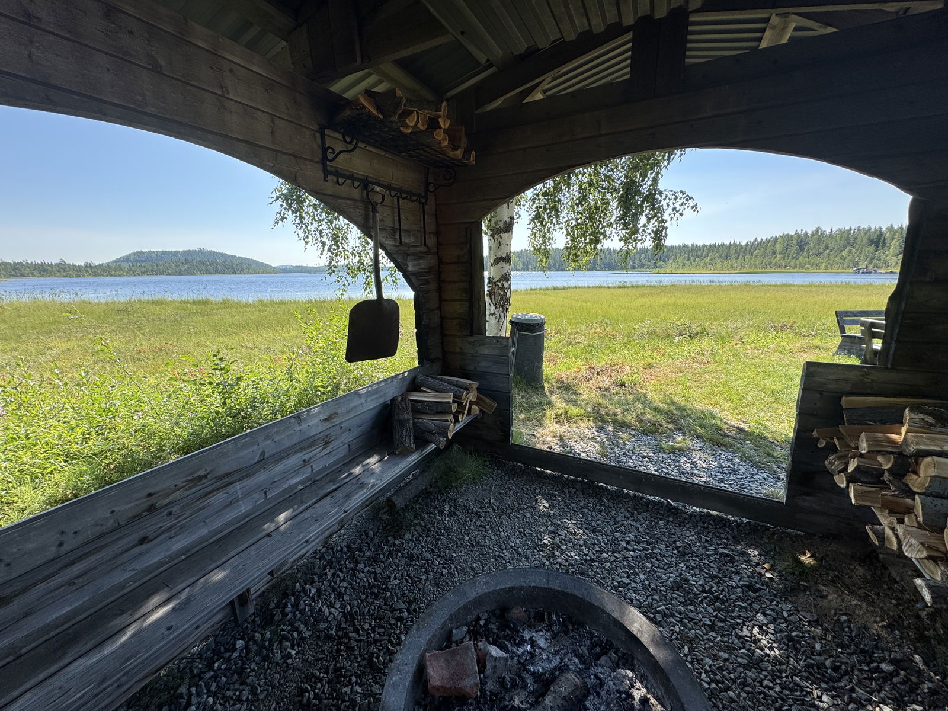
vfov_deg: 85.7
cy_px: 356
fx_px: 383
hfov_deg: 102.1
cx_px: 474
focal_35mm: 14
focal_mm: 2.22
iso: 40
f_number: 2.2
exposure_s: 1/675
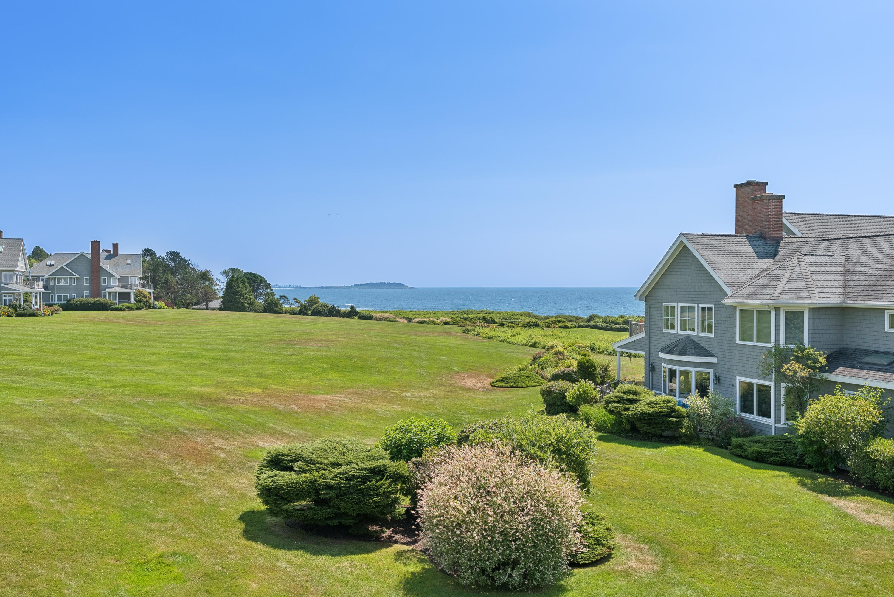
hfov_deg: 61.9
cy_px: 298
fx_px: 745
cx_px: 447
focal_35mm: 30
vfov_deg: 43.6
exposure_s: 1/800
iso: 320
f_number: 7.1
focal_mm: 30
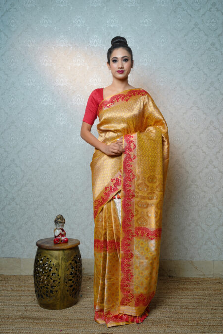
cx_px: 112
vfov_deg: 45.9
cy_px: 167
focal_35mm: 42
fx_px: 395
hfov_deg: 31.5
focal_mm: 42.5
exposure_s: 1/160
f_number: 7.1
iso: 250
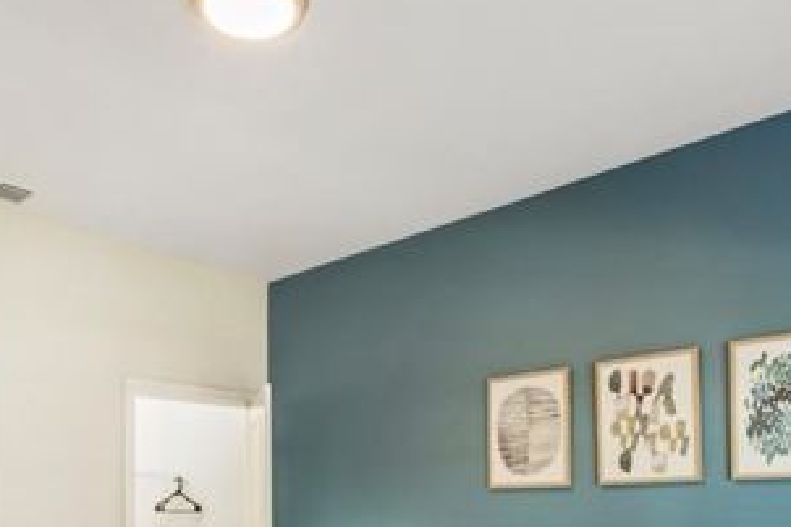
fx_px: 769
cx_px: 342
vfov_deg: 35.2
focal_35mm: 35
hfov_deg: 54.3
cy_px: 494
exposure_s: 1/1.67
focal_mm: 10
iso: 320
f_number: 13
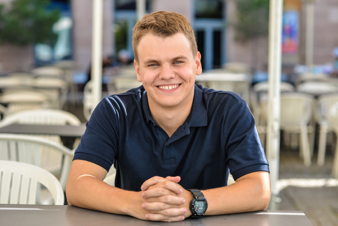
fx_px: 798
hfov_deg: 23.9
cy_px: 113
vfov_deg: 16.1
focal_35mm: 85
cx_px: 169
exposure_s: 1/250
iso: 100
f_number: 3.5
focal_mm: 85
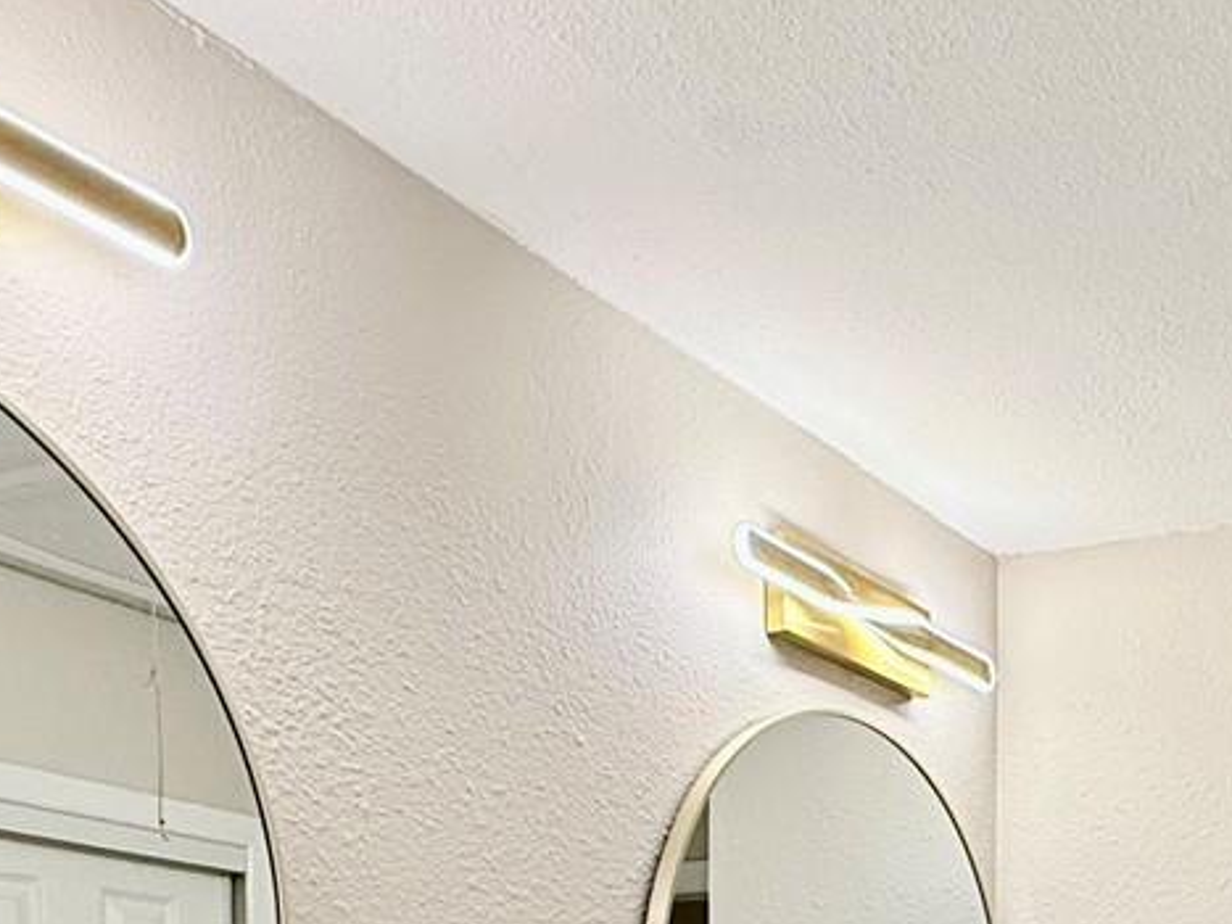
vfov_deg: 25.3
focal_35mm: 48
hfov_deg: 36.8
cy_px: 1262
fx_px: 1708
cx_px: 1140
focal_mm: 2.22
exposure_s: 1/120
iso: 160
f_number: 2.2
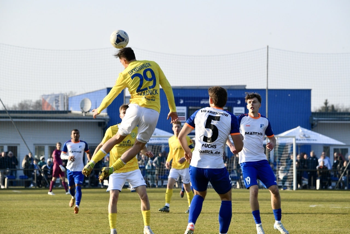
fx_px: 2333
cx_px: 175
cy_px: 117
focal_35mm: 240
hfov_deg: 8.6
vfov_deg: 5.7
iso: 2500
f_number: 10
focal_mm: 240
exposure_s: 1/1600
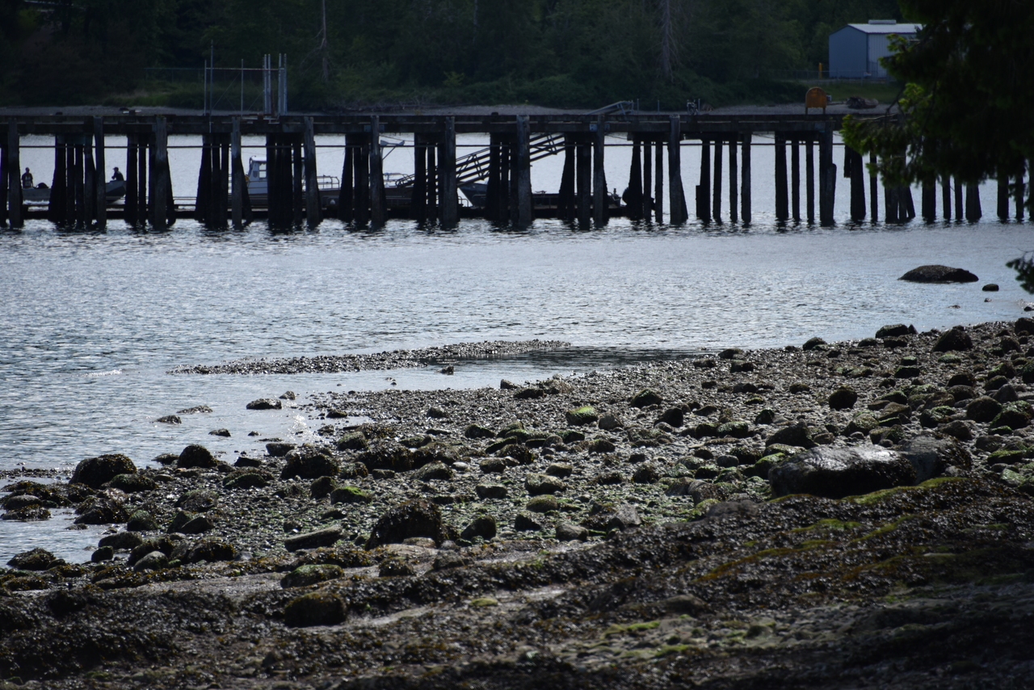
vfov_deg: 4.6
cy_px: 345
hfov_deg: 6.9
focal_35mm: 300
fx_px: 8618
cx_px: 517
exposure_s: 1/640
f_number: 5.6
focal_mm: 300
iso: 160
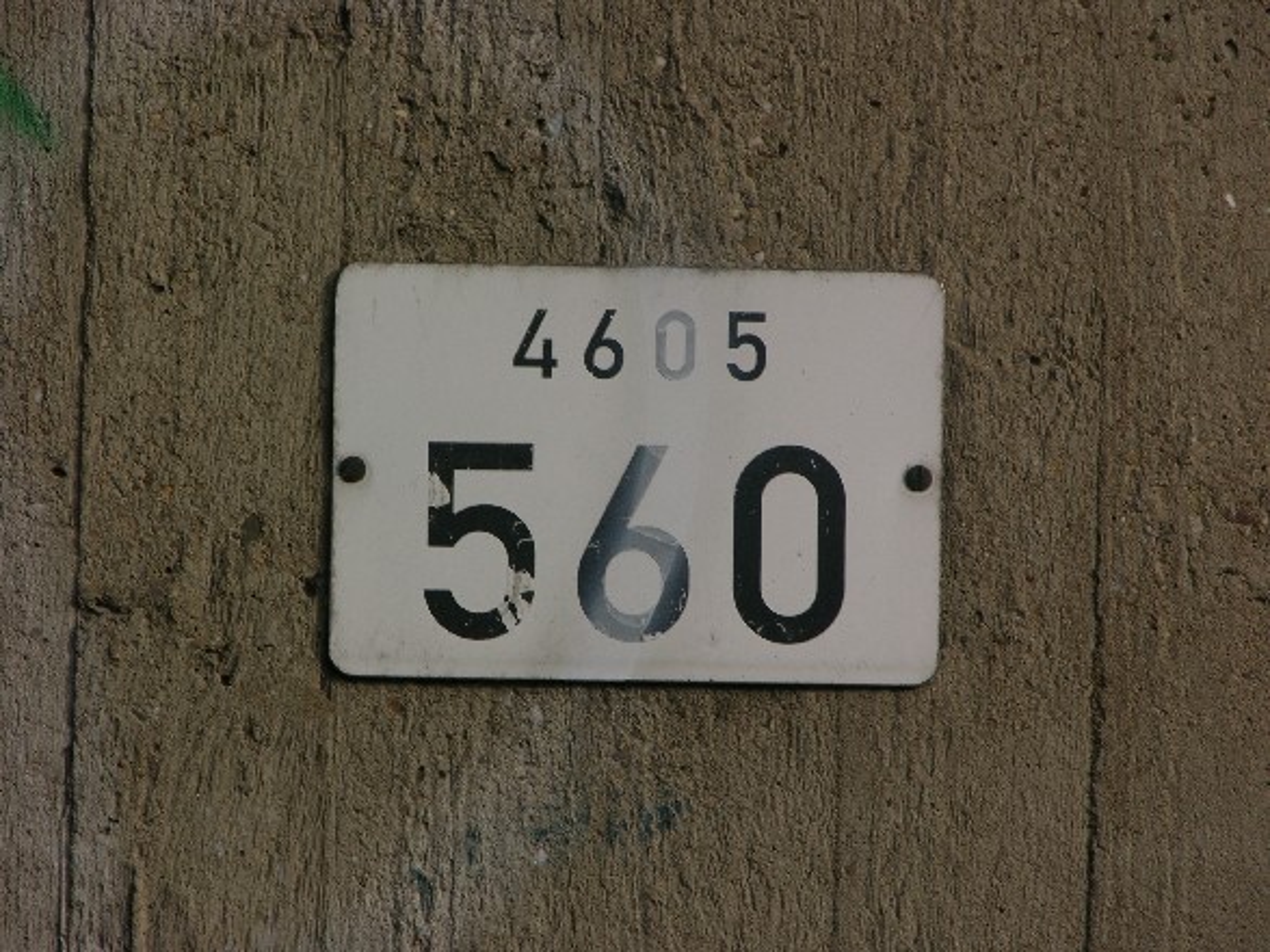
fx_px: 10271
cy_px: 476
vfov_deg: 5.3
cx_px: 635
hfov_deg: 7.1
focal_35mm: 280
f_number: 6.6
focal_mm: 71.2
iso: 50
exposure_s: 1/156
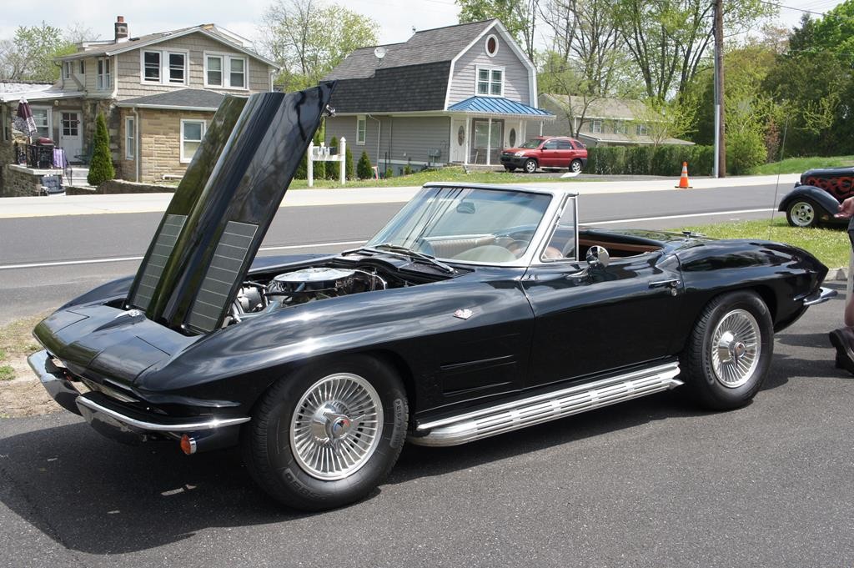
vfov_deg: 33.0
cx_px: 427
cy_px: 284
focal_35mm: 40
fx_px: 960
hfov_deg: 48.0
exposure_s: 1/320
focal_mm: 27
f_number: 8
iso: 200
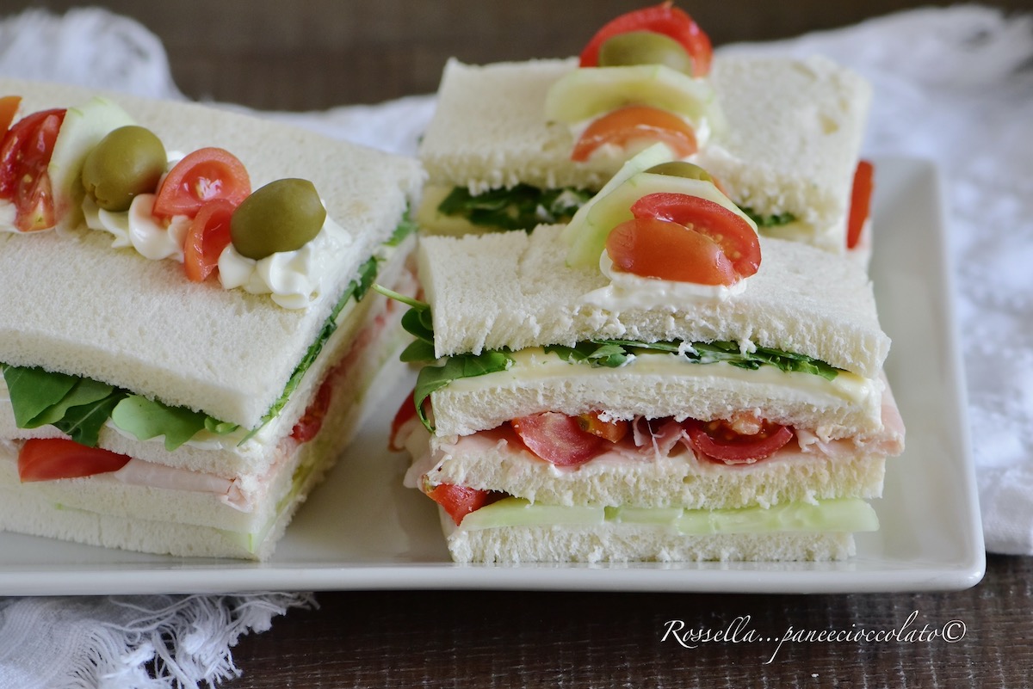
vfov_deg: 8.7
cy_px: 344
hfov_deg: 13.0
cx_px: 516
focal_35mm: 158
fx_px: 4521
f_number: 5
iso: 1000
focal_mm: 105
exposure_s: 1/320
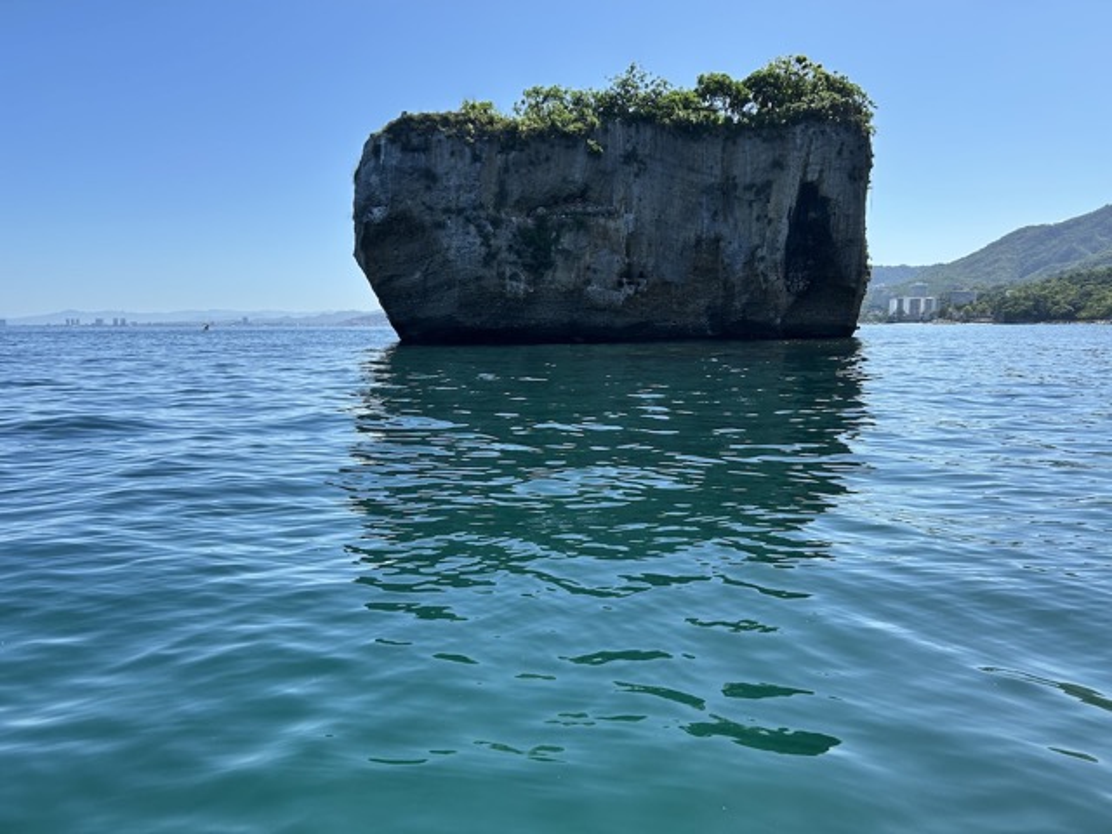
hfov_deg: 67.3
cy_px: 417
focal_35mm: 26
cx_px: 556
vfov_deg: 53.1
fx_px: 835
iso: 50
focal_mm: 5.7
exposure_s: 1/2915
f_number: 1.5
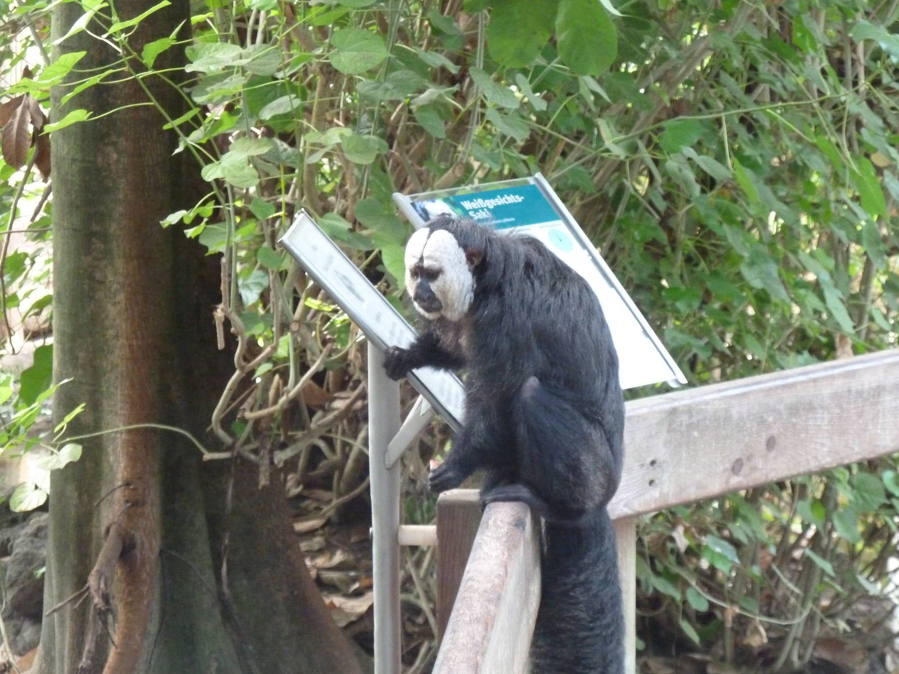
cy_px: 337
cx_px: 450
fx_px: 3324
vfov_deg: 11.6
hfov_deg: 15.4
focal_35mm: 128
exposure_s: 1/30
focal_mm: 21
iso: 800
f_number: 4.4
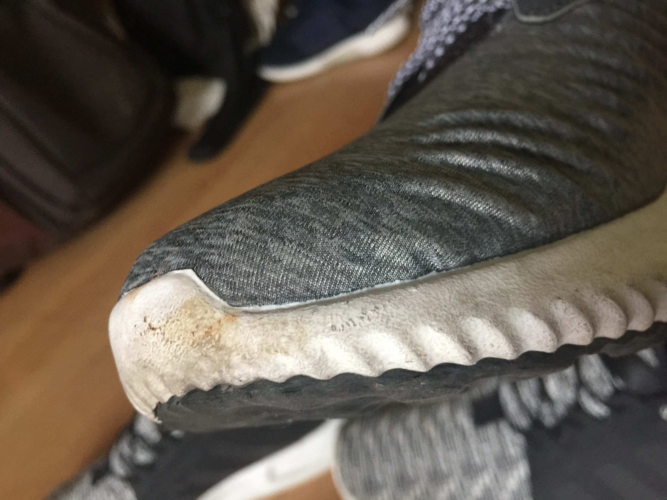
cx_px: 334
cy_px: 250
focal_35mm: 29
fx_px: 559
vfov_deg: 48.2
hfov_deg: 61.7
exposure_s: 1/17
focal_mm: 4.15
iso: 100
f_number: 2.2
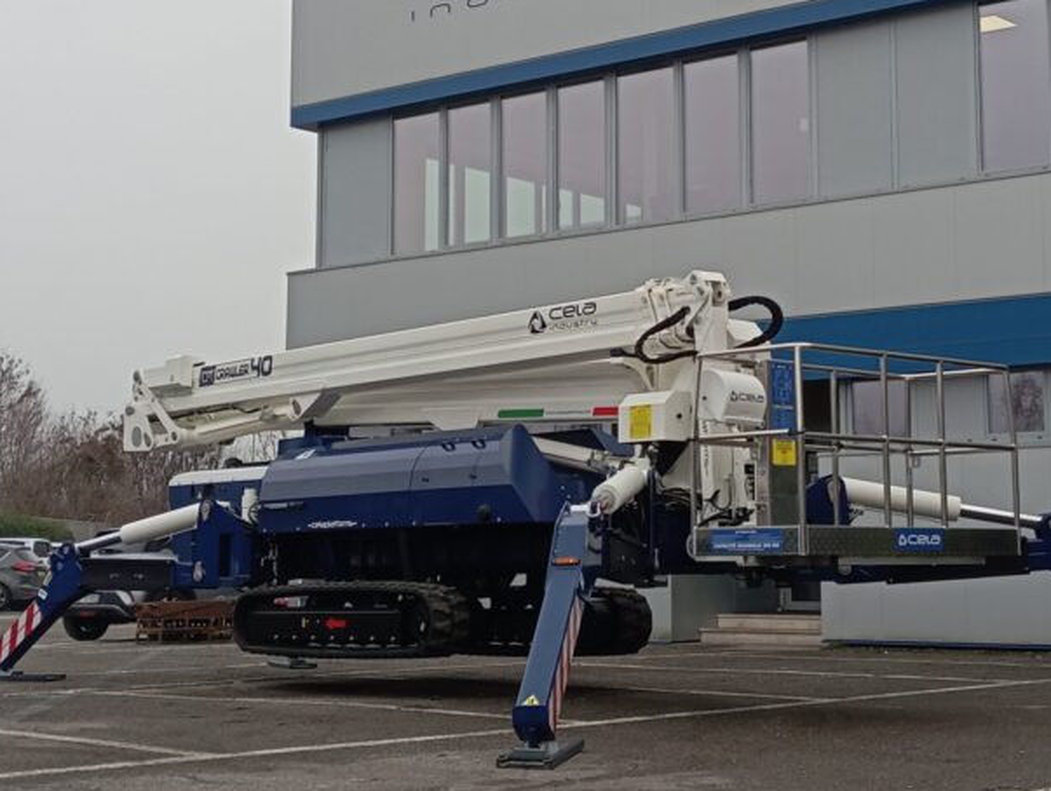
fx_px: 1125
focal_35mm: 37
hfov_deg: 49.9
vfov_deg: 38.5
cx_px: 607
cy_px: 298
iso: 54
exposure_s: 1/336
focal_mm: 4.22
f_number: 1.8
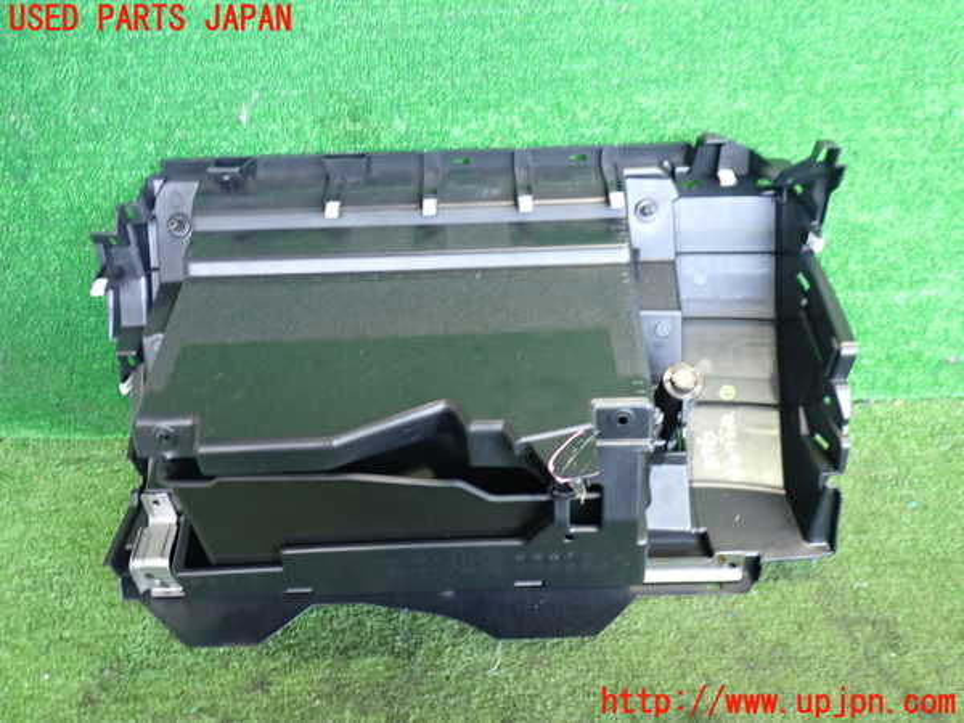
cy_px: 362
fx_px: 835
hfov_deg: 60.0
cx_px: 482
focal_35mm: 30
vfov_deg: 46.8
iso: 400
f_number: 2.3
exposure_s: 1/30
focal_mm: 5.4
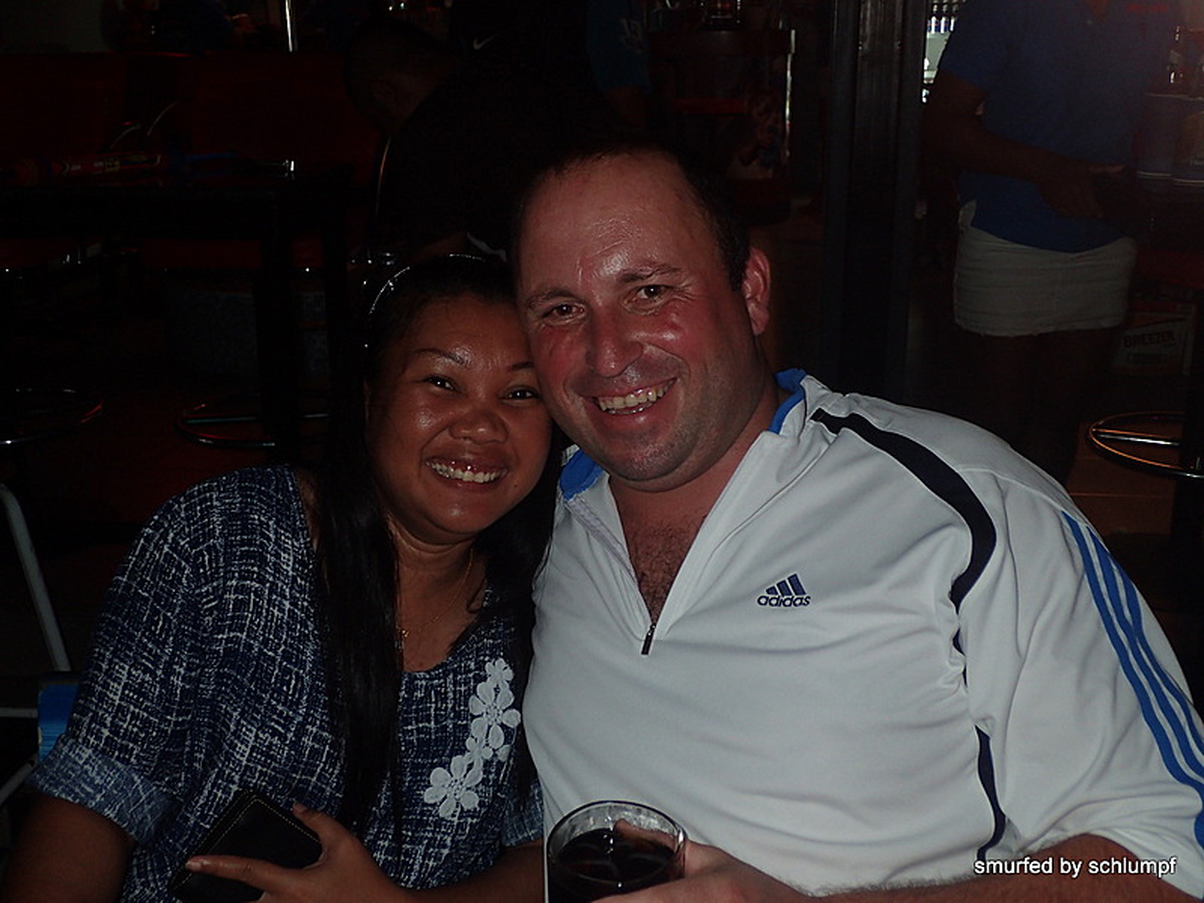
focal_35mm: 38
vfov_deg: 37.7
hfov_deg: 49.0
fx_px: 1322
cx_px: 602
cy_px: 452
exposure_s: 1/40
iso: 200
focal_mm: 6.86
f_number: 2.7
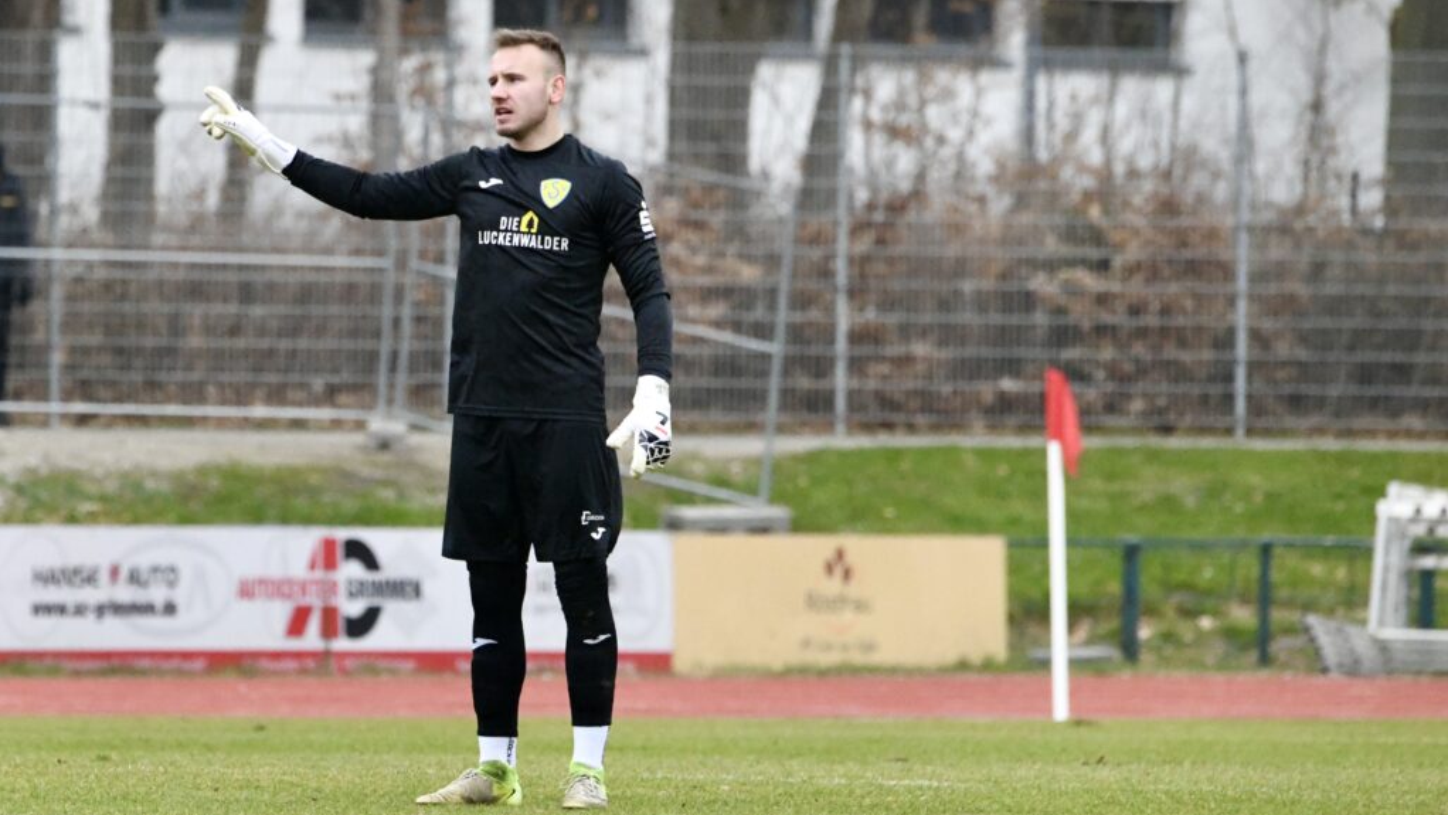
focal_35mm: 420
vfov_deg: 2.9
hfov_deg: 5.1
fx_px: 16127
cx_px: 724
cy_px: 413
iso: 8000
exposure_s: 1/1600
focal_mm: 400
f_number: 9
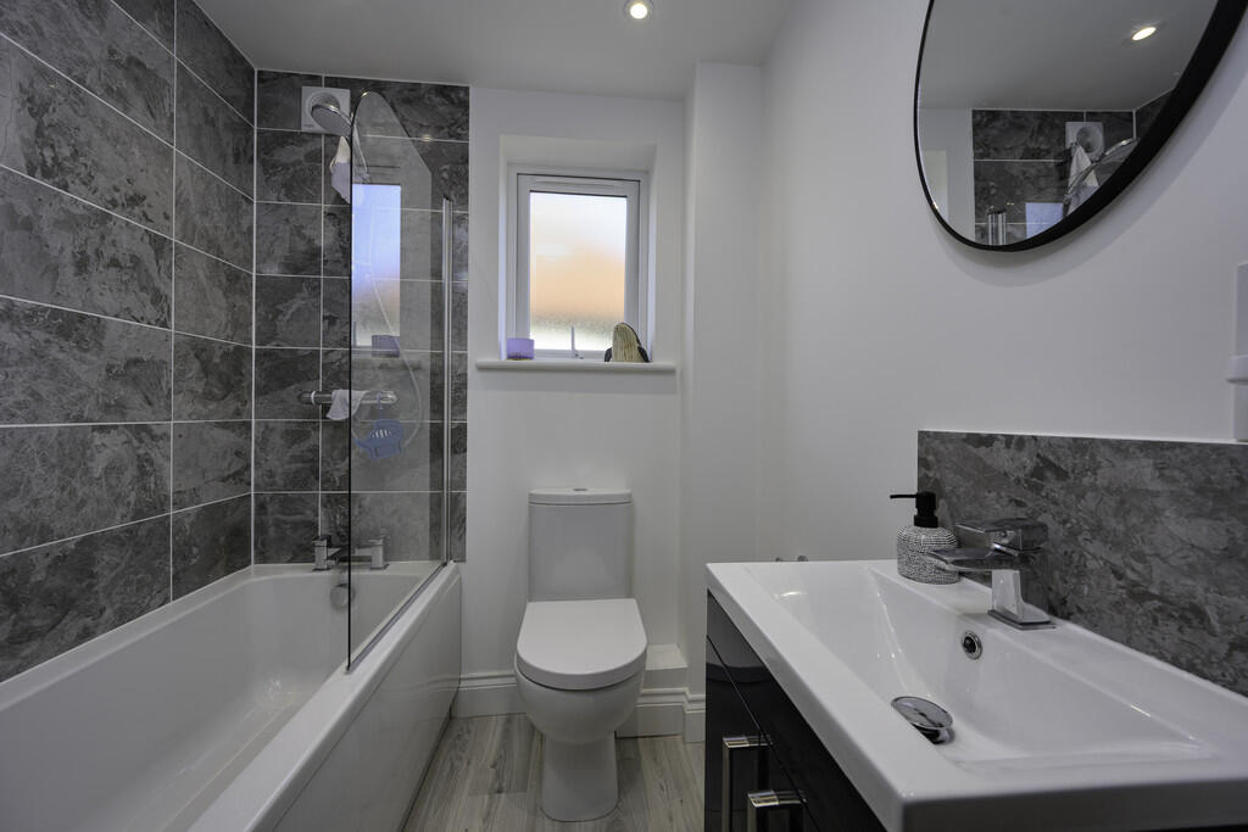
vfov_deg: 81.2
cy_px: 416
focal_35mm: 14
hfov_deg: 104.2
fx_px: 485
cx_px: 624
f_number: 8
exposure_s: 1/60
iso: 320
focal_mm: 14
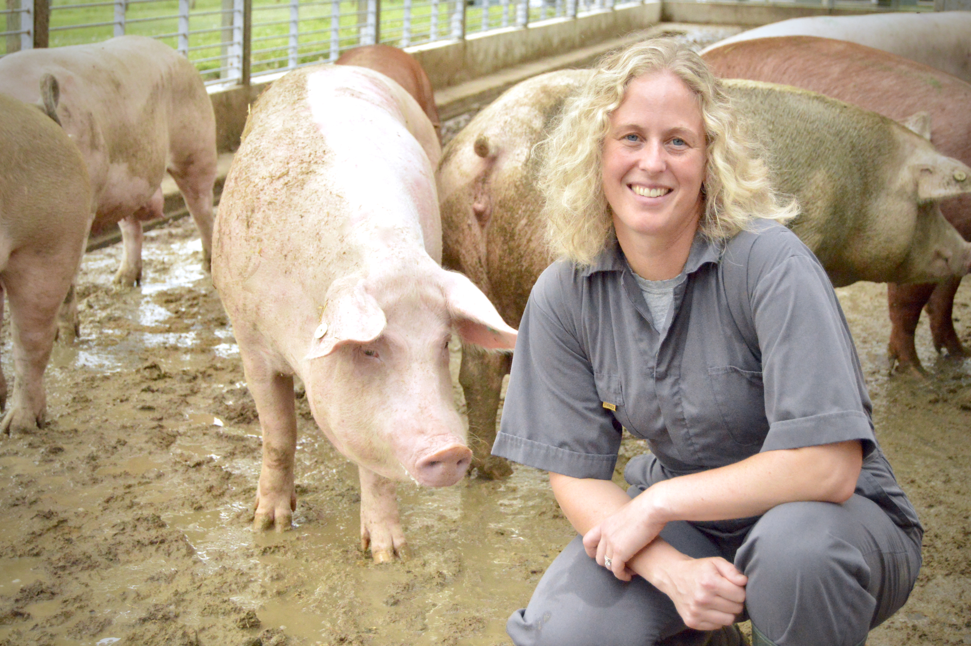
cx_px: 486
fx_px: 1698
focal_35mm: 63
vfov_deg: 21.5
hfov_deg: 31.9
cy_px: 323
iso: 6400
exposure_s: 1/4000
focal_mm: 42
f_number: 5
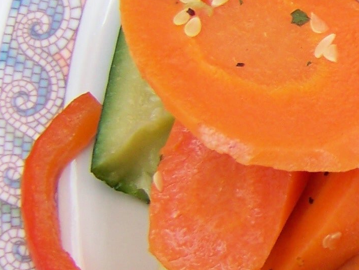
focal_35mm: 165
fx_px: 1711
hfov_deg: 10.6
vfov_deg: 9.0
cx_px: 789
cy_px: 120
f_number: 2.8
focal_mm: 5.85
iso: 69
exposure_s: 1/160
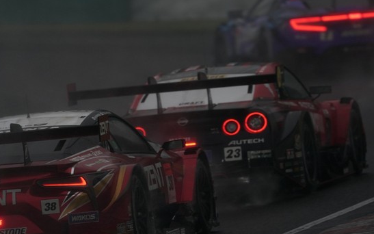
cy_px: 113
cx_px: 154
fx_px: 8206
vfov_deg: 1.6
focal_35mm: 805
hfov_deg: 2.6
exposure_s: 1/500
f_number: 6.3
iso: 800
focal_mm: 600
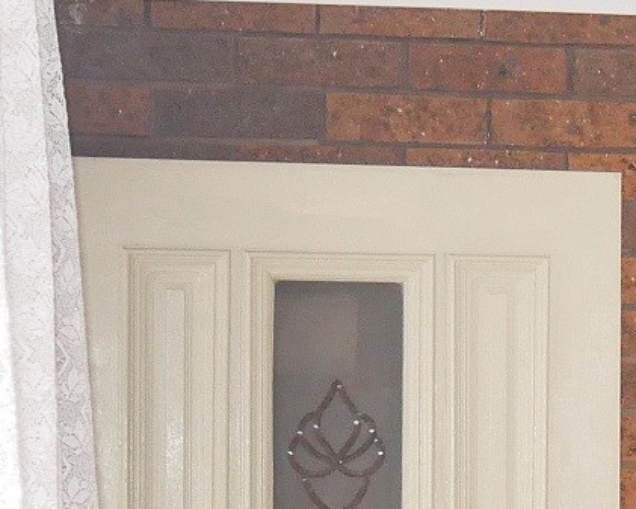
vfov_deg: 8.0
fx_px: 3408
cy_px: 1184
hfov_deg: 9.7
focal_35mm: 181
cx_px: 1428
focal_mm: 17
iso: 800
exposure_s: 1/60
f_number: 4
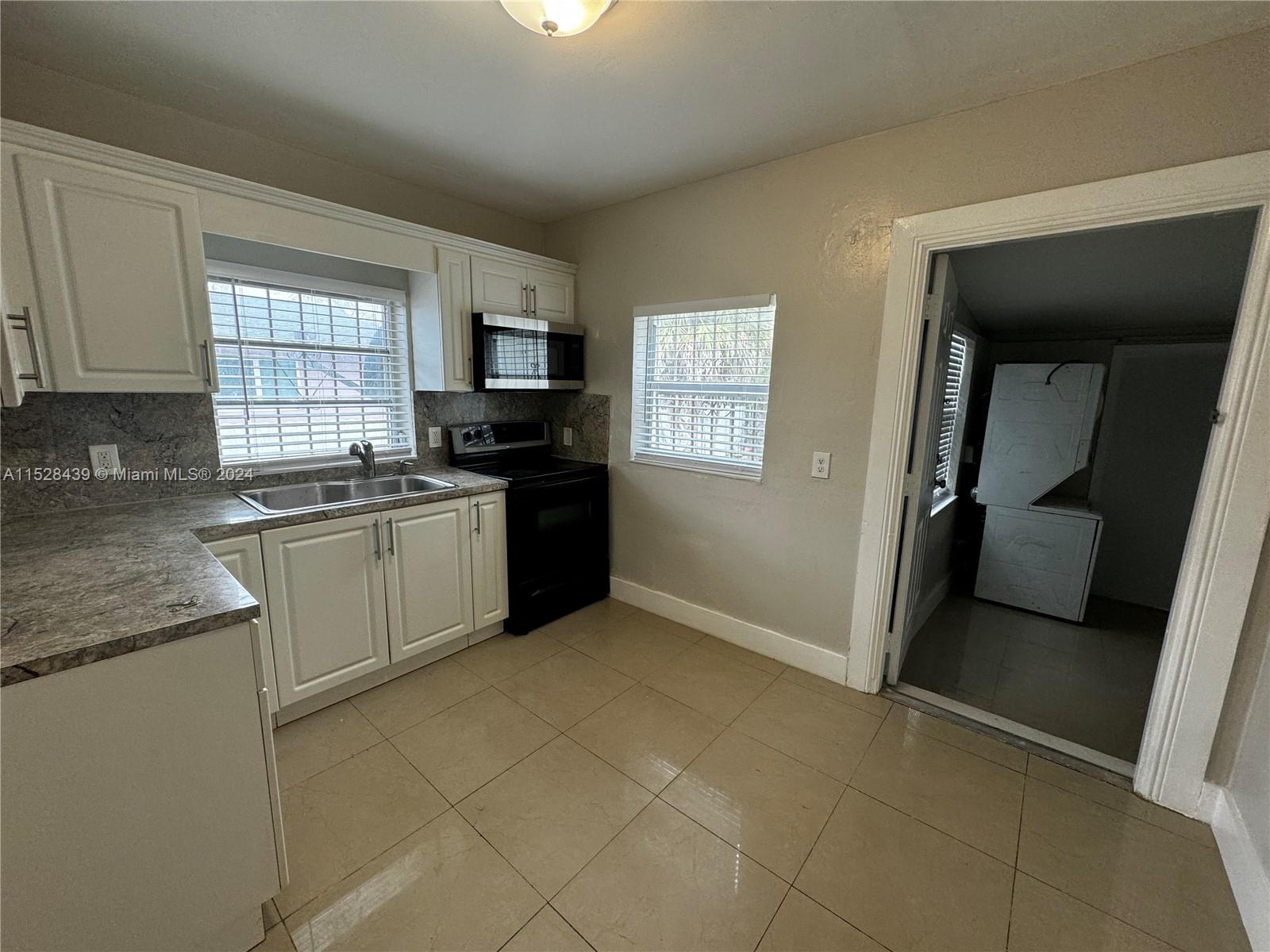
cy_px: 476
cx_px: 635
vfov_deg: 85.7
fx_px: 514
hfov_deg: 102.1
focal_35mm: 14
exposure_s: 1/120
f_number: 2.2
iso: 160
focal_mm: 2.22
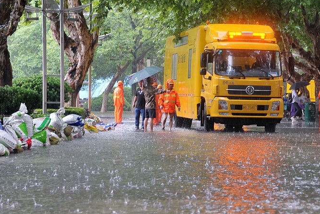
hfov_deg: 21.6
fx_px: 836
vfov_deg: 14.5
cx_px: 204
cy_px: 139
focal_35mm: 94
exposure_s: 1/60
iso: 640
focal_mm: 70
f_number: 5.6
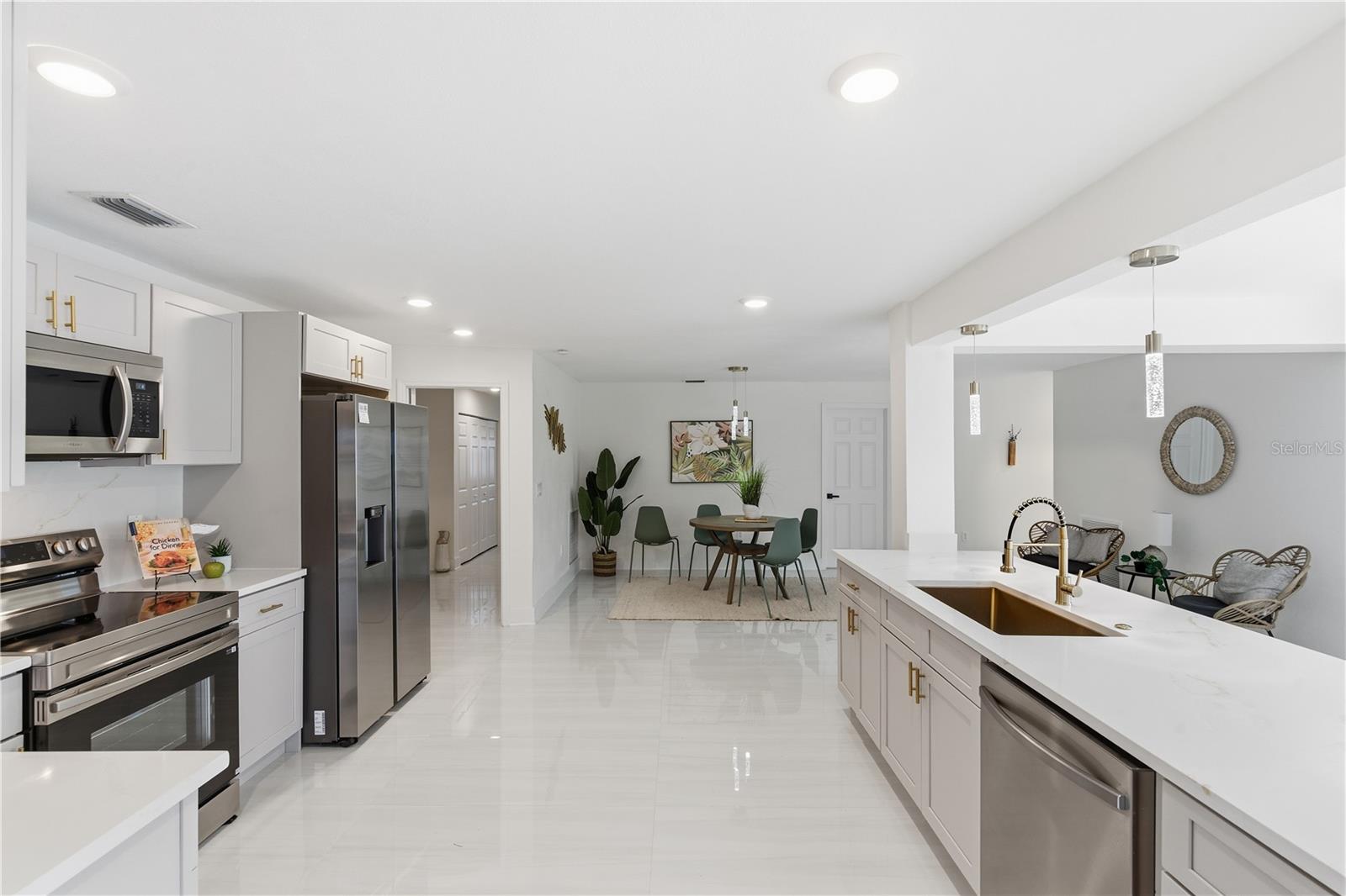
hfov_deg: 96.7
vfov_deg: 73.7
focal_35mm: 16
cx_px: 673
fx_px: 598
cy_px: 448
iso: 125
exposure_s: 1/25
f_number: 9
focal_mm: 16
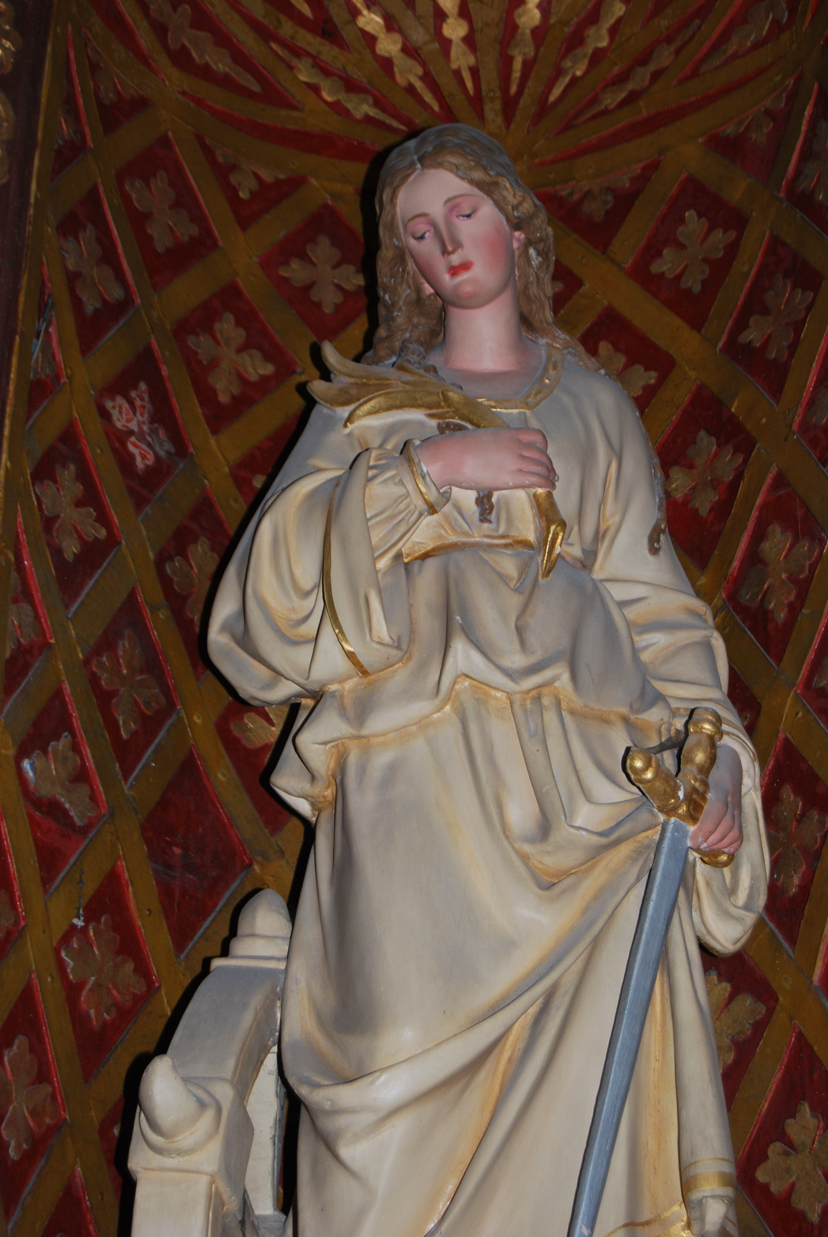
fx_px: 2374
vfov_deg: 29.2
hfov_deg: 19.8
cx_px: 414
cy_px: 618
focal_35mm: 69
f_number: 5.3
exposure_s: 1/60
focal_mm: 46
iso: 200
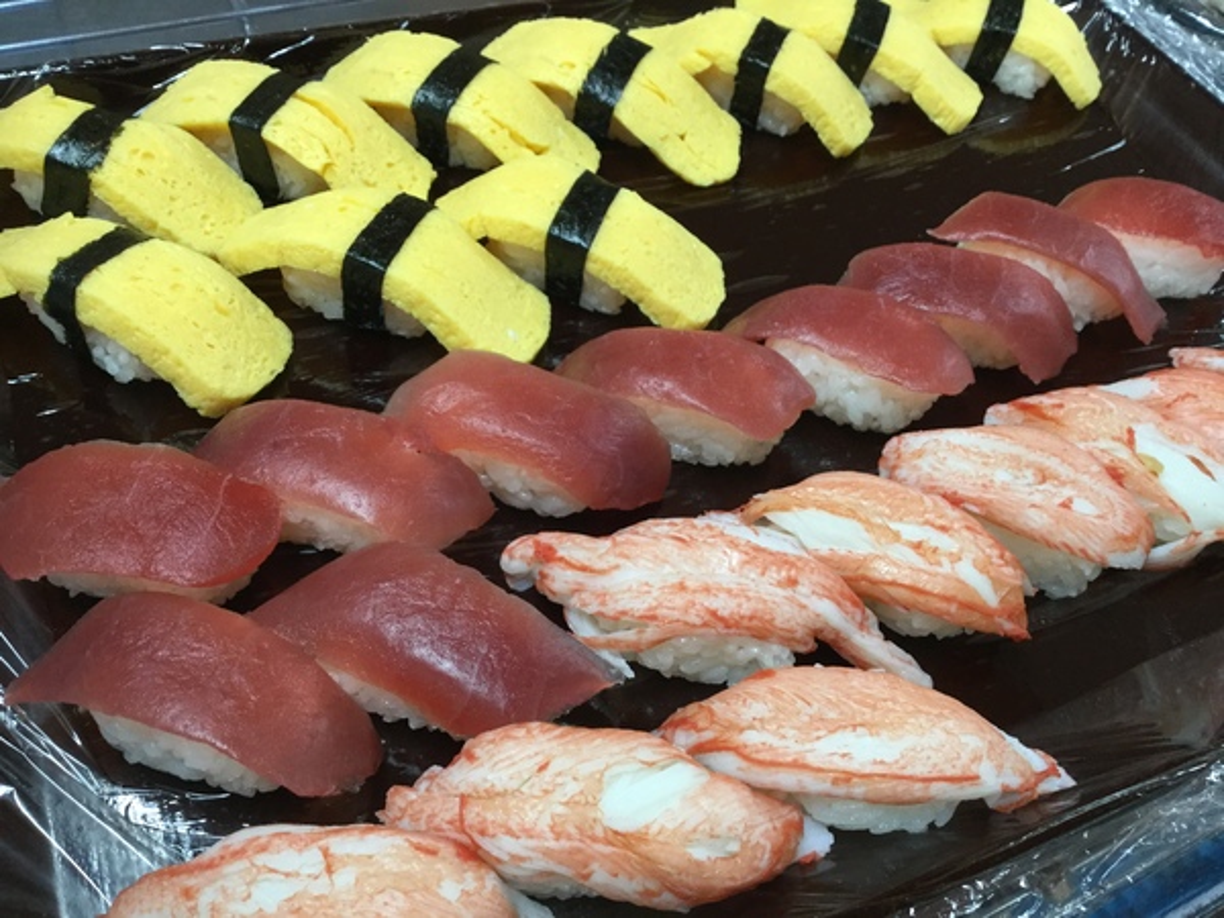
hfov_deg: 58.4
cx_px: 612
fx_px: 1096
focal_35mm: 31
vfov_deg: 45.4
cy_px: 459
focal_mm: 3.3
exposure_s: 1/30
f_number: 2.4
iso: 80
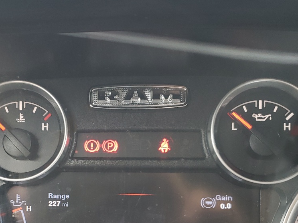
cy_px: 195
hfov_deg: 33.9
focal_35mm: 56
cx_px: 86
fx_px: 482
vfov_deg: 25.4
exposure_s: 1/60.2
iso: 70
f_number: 1.5
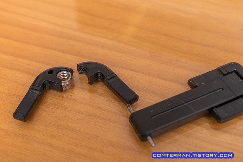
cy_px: 83
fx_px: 297
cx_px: 120
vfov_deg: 30.5
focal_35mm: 44
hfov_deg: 44.5
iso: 640
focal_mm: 43
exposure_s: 1/200
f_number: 9
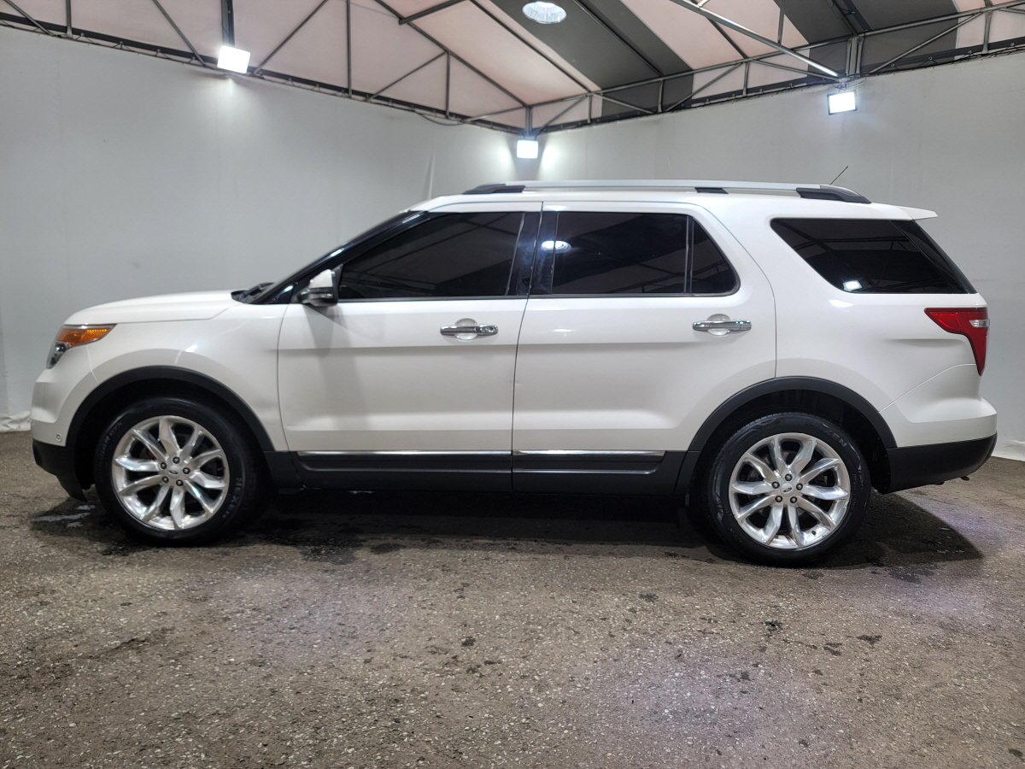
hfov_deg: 69.4
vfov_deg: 54.9
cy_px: 384
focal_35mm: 25
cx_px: 512
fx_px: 740
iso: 32
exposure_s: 1/120
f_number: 1.8
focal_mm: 7
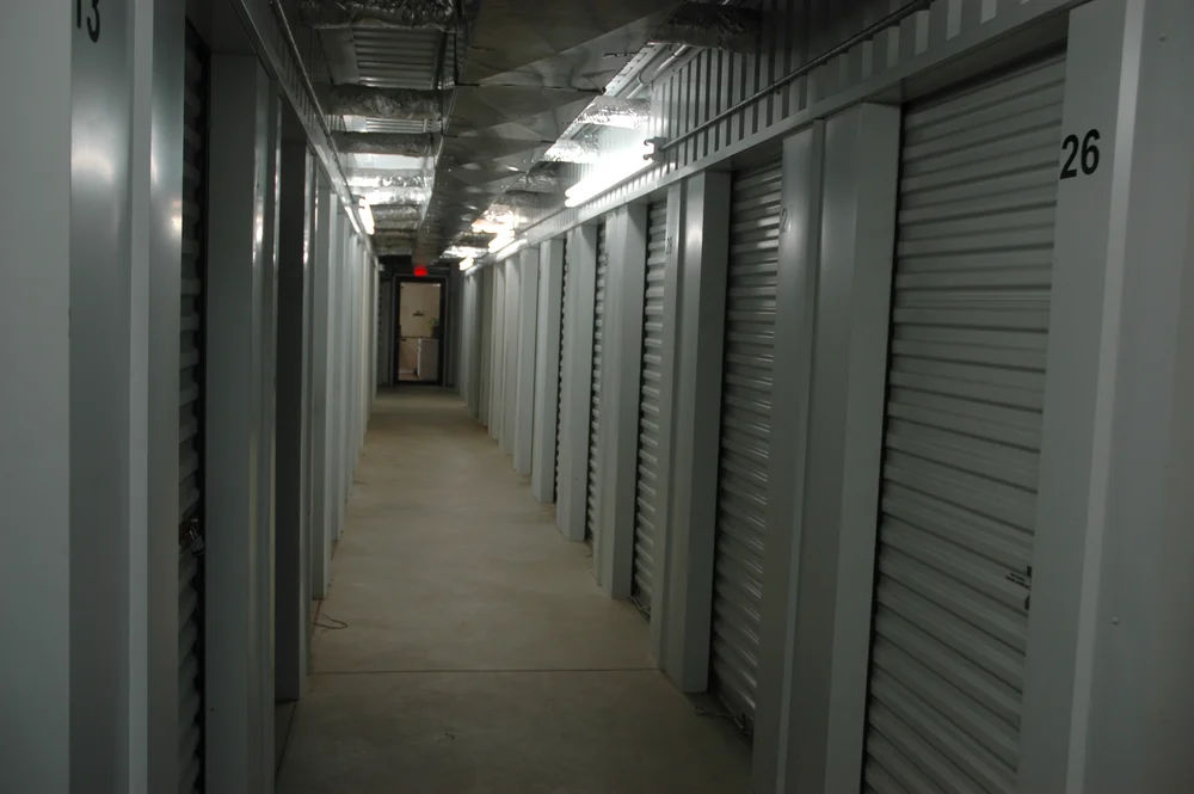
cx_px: 597
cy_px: 397
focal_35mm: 33
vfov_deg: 39.9
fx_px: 1094
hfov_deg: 57.3
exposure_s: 1/15
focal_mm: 22
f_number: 3.8
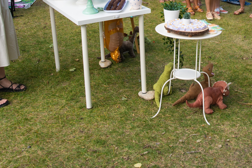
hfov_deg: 33.8
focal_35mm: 57
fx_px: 399
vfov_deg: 22.1
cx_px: 210
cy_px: -29
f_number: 4.5
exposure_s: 1/320
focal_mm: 24
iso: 200
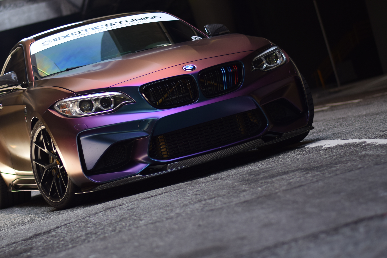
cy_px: 137
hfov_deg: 21.9
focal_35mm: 93
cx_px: 167
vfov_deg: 14.7
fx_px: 1000
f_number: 1.8
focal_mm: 50
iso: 100
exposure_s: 1/60
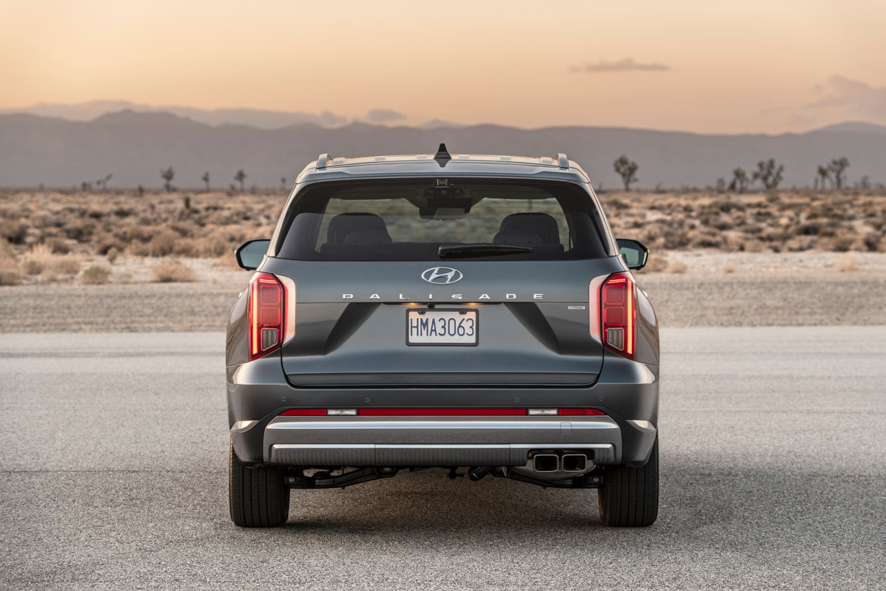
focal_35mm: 105
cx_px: 443
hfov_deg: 19.5
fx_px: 2584
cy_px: 296
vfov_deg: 13.0
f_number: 5
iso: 64
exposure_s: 1/6
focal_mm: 105
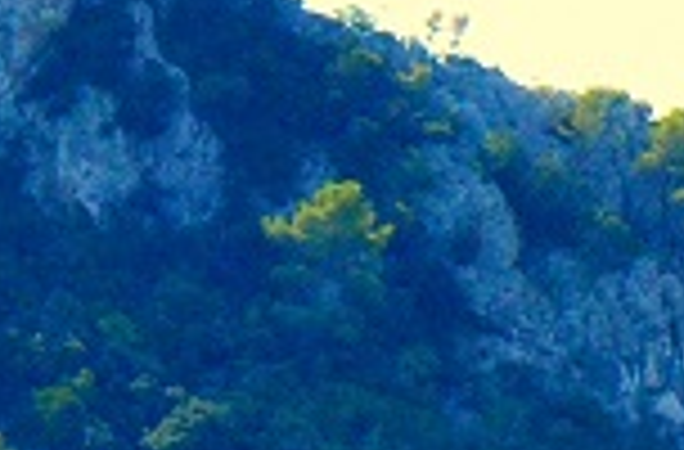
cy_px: 1253
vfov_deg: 2.0
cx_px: 2059
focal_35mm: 691
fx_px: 13075
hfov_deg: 2.9
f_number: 4.5
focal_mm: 70
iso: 2800
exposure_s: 1/8000
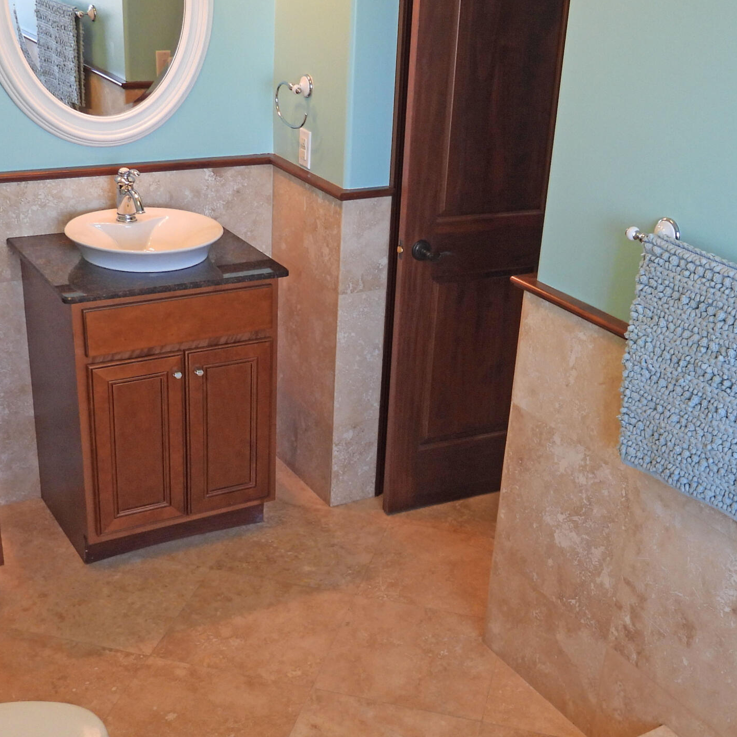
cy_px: 447
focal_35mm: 45
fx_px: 1084
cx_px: 413
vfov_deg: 37.4
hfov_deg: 37.5
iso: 140
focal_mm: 4.3
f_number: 2.8
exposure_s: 1/30
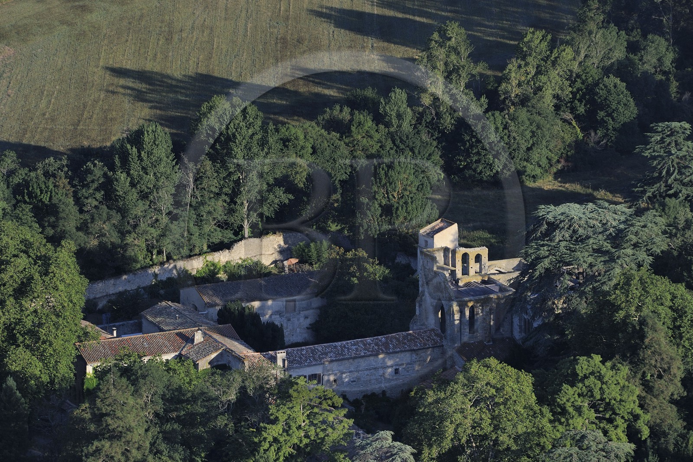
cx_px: 346
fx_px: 3849
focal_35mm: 200
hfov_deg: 10.3
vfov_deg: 6.9
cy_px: 231
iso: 400
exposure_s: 1/500
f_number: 7.1
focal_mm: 200
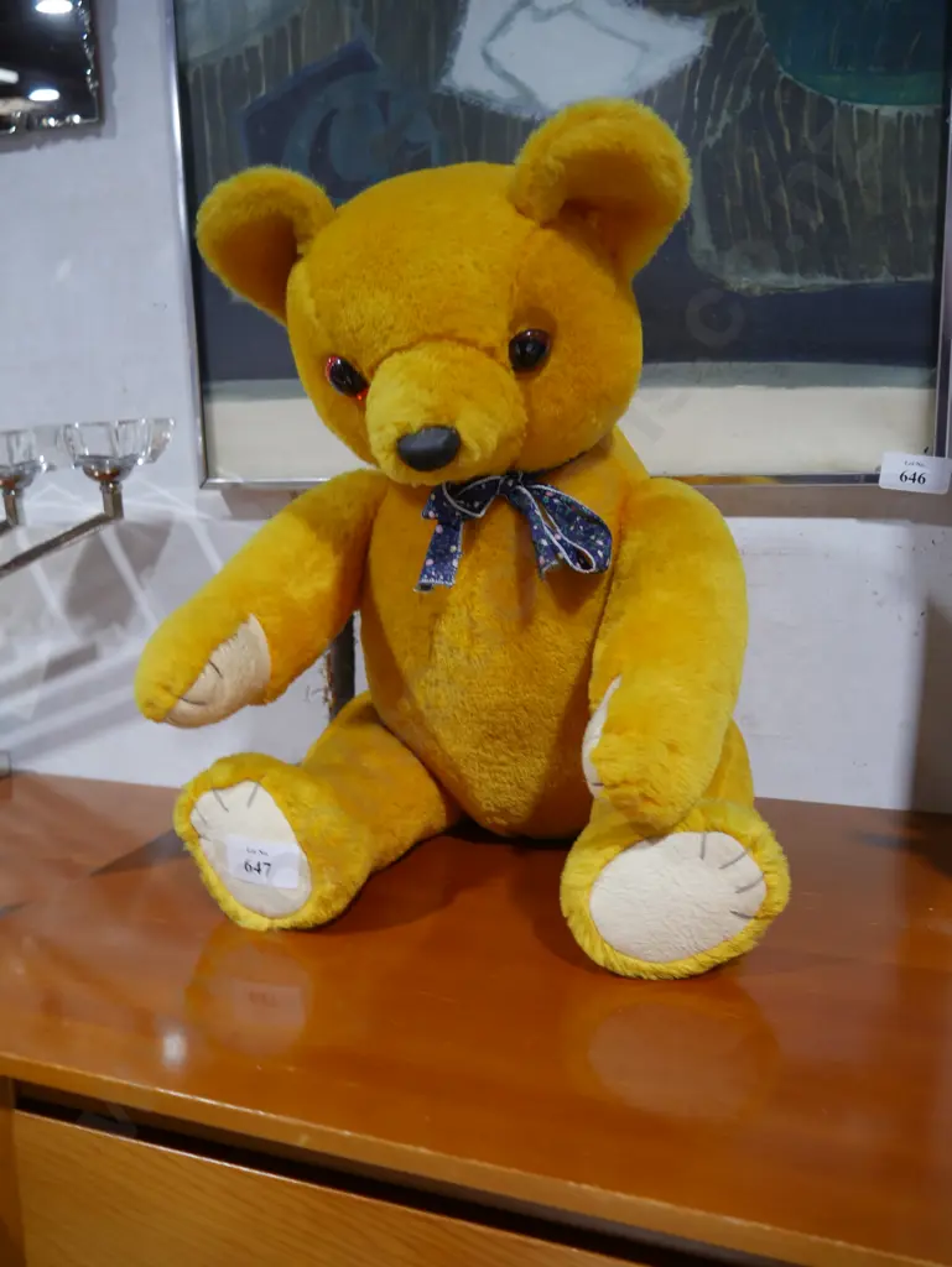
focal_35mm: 28
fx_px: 1026
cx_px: 476
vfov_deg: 63.4
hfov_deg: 49.8
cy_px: 634
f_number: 3.5
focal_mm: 14
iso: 400
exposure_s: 1/60
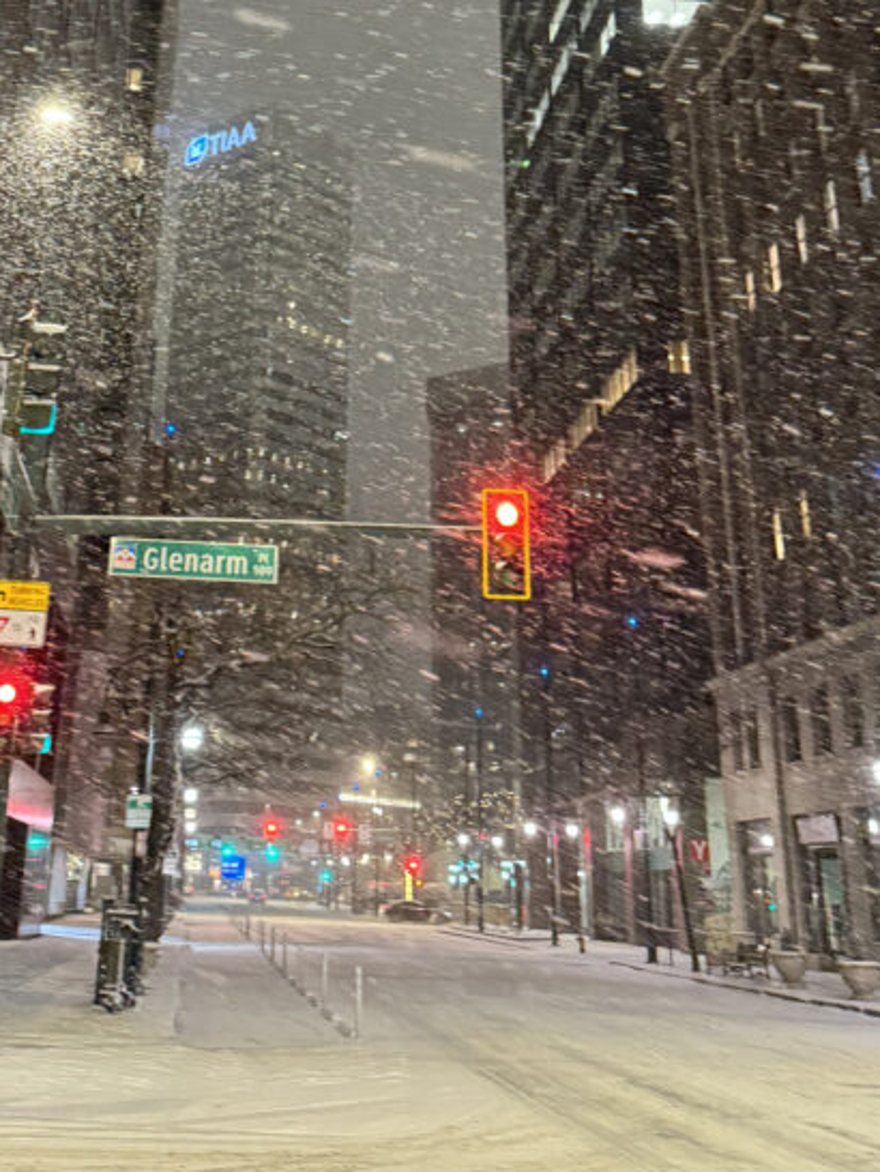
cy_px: 137
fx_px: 1524
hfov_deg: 32.0
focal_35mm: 45
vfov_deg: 39.3
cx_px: 307
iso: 800
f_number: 1.78
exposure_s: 1/40
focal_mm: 6.86
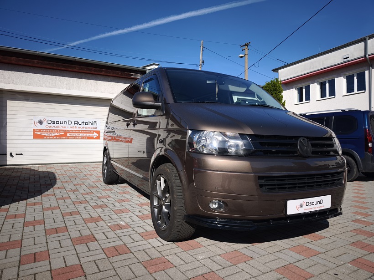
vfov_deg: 58.9
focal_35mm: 23
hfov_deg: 73.9
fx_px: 248
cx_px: 187
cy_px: 140
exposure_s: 1/2219
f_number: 1.6
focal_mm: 6.57
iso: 50
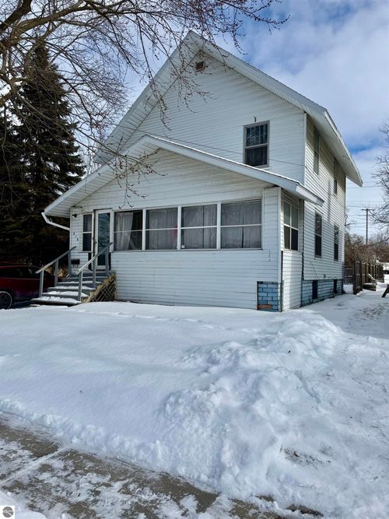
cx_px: 194
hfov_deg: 56.8
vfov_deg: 71.6
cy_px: 260
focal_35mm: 24
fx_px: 360
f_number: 1.78
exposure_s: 1/9091
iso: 80
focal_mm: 6.76
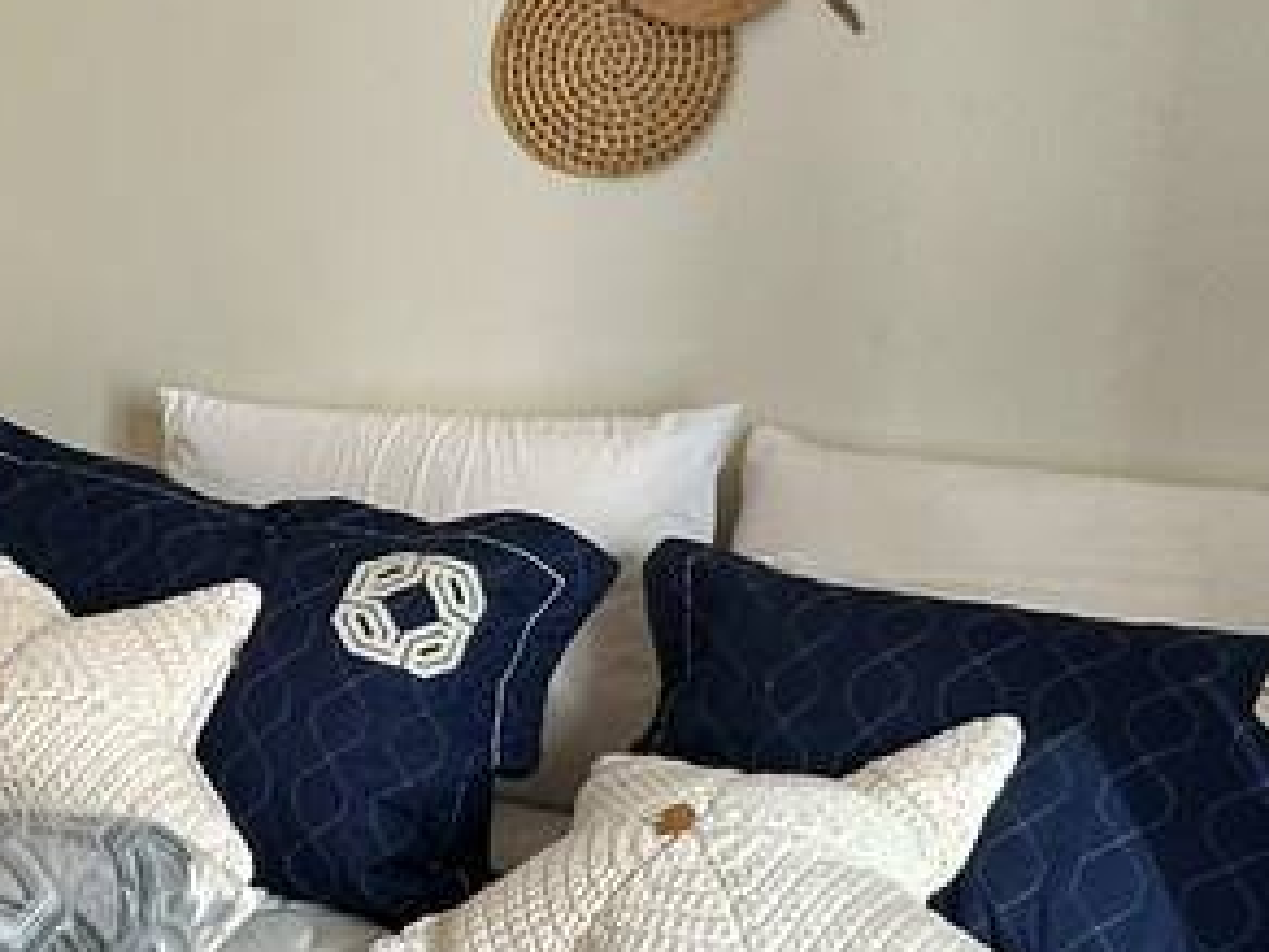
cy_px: 561
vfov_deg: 21.3
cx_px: -261
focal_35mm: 69
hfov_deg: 25.3
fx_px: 2529
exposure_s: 1/120
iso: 80
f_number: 2.2
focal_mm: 2.22
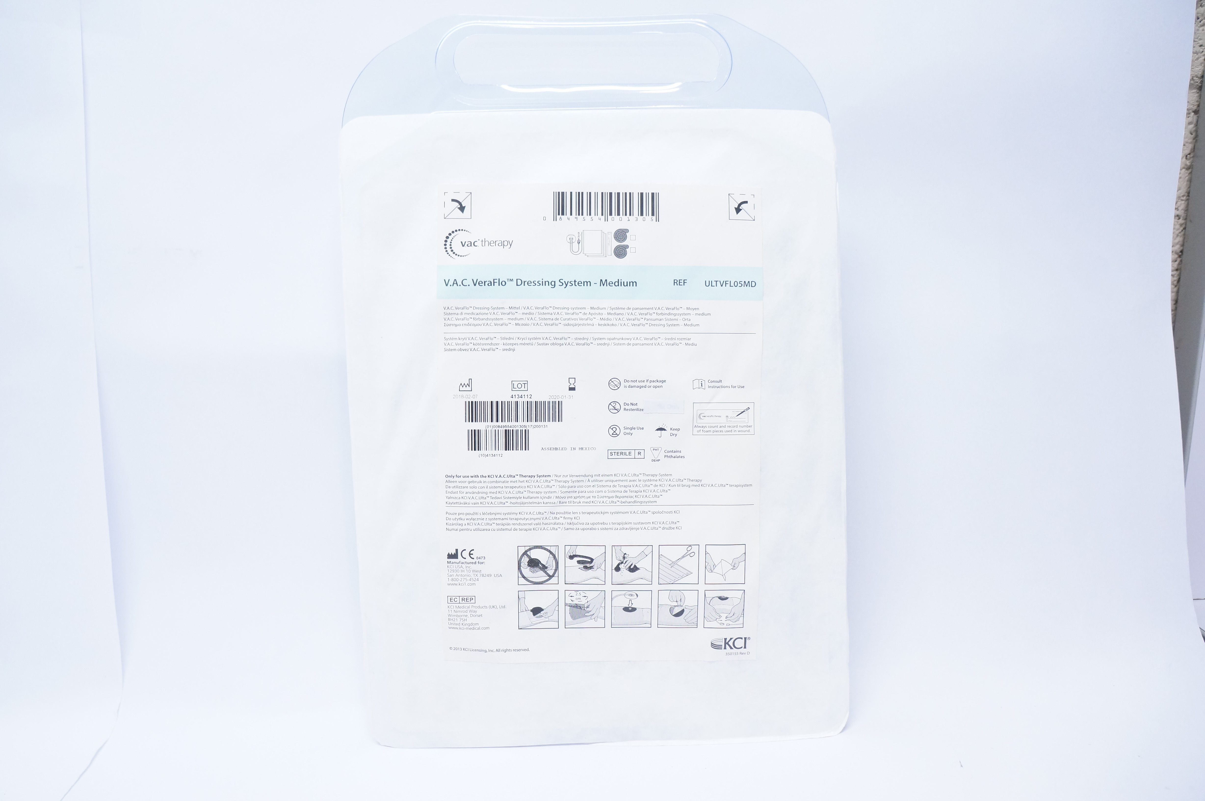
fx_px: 903
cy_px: 400
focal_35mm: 27
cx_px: 602
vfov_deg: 47.8
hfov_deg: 67.4
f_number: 4.5
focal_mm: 18
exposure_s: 1/125
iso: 1600
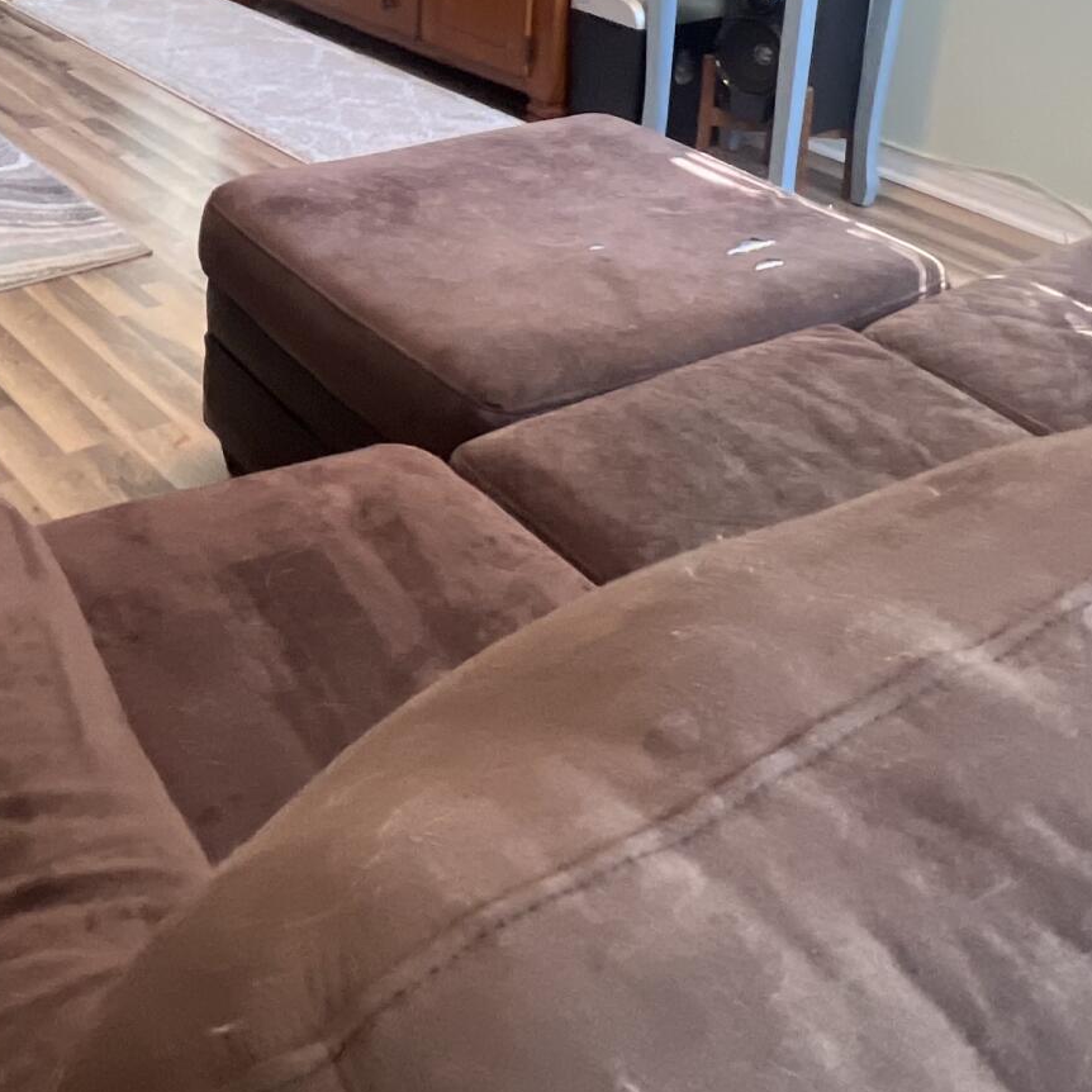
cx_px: 123
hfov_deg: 39.1
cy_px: -130
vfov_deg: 35.4
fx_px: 1428
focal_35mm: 40
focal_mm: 1.57
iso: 500
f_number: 1.8
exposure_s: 1/60
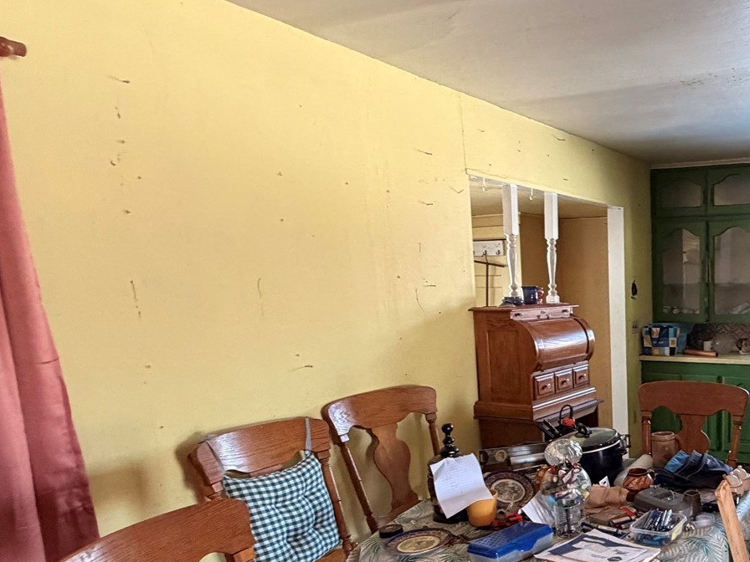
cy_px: 383
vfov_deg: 45.9
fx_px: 650
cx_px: 686
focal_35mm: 30
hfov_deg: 52.2
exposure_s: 1/60
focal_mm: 2.22
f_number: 2.2
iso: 400
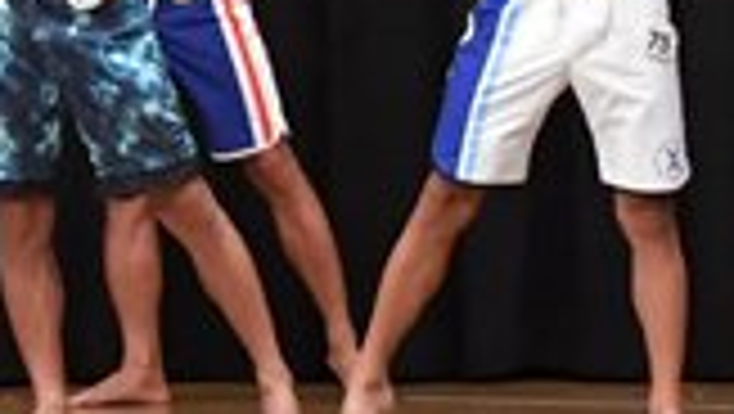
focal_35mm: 507
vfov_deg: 2.4
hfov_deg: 4.2
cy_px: -130
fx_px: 9876
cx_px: -110
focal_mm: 68
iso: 6400
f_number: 5.6
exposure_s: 1/400
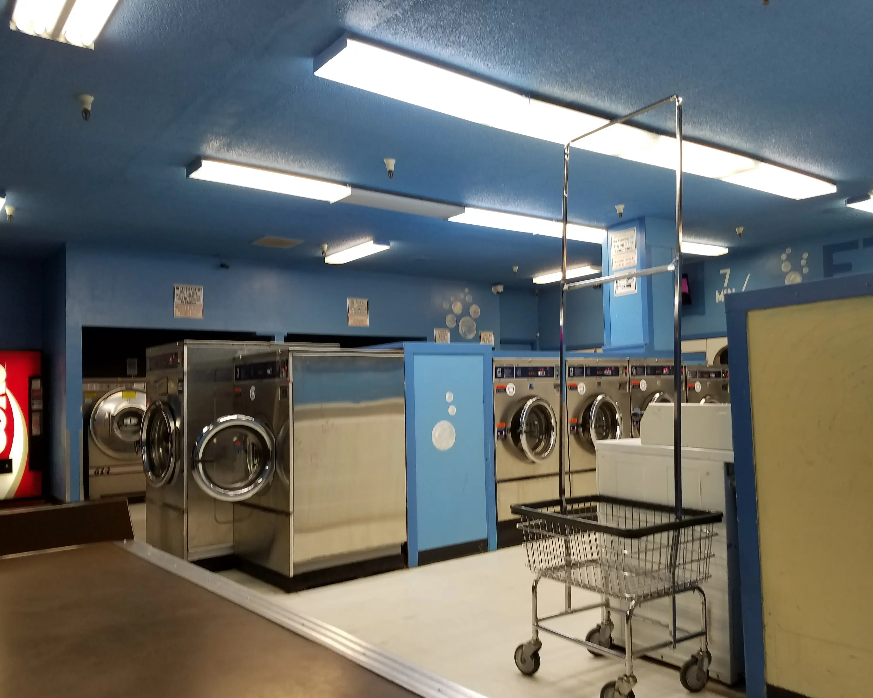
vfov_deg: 51.5
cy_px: 339
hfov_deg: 62.2
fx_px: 724
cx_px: 446
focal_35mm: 28
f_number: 1.7
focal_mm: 4.2
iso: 64
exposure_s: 1/60
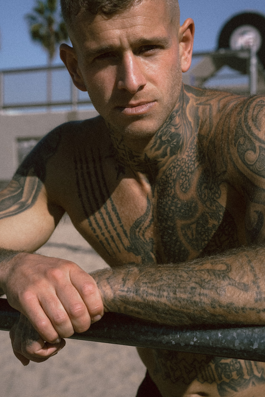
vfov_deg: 32.4
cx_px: 118
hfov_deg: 21.9
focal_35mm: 62
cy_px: 178
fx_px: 684
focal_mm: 55
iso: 200
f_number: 7.1
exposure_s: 1/1000
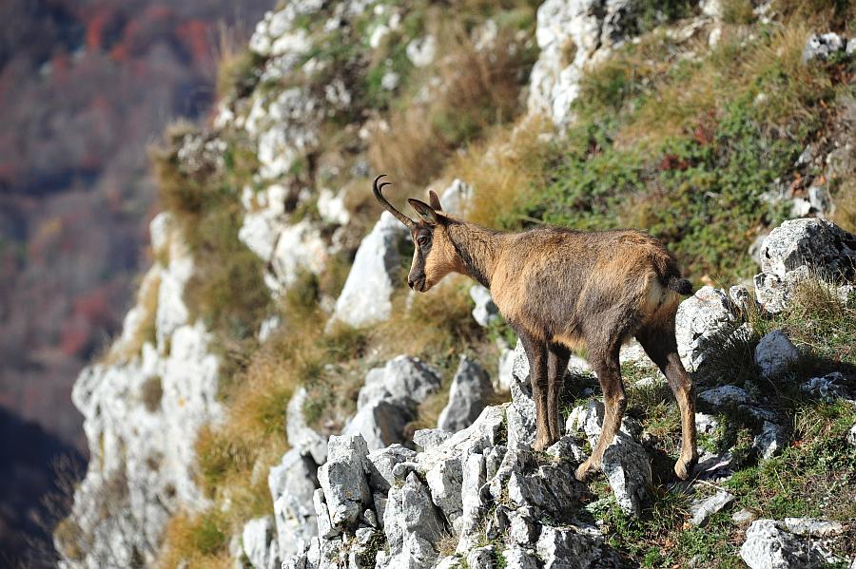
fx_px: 9505
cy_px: 284
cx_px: 428
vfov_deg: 3.4
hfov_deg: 5.2
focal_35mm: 400
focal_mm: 400
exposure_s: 1/400
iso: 320
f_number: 10
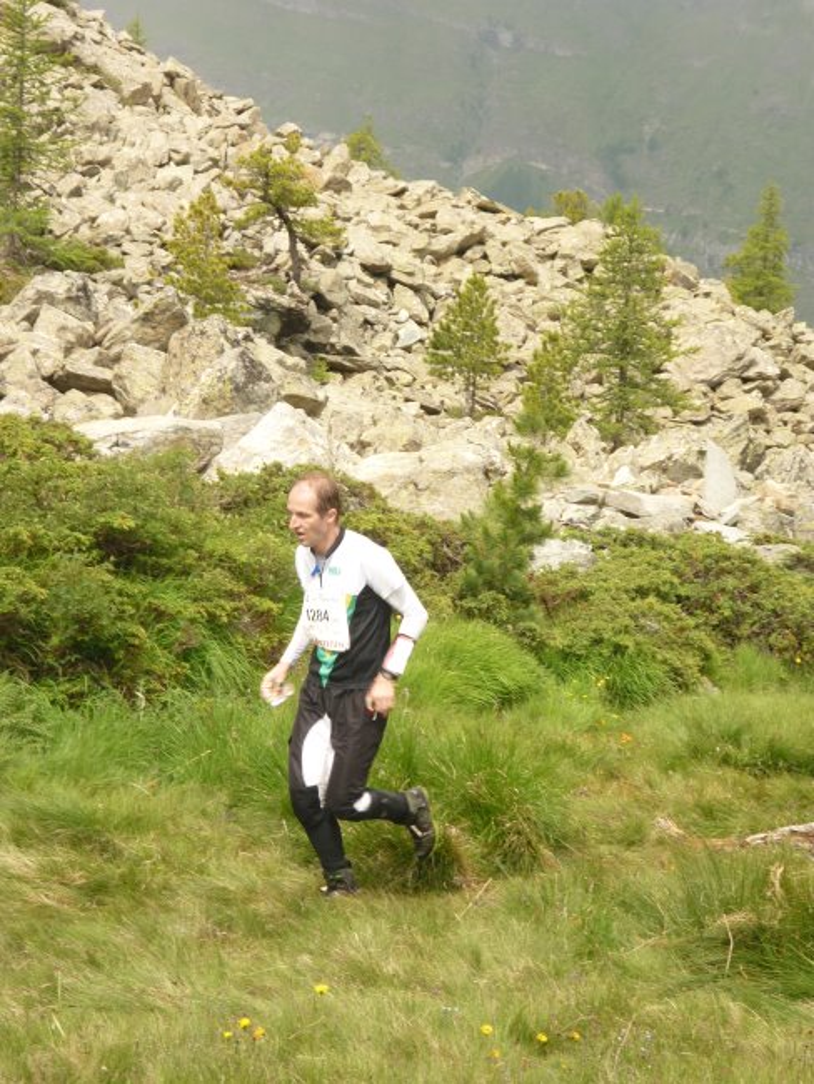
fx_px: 3635
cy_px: 542
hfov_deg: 12.8
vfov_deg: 17.0
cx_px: 407
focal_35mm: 116
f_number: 5.3
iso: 80
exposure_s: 1/160
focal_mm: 19.1
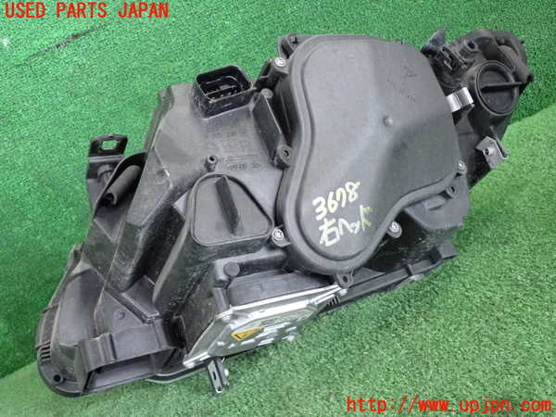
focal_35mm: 38
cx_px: 278
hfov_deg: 49.0
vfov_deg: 37.7
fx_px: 610
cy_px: 208
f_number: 2.7
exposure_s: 1/125
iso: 1600
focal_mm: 6.83
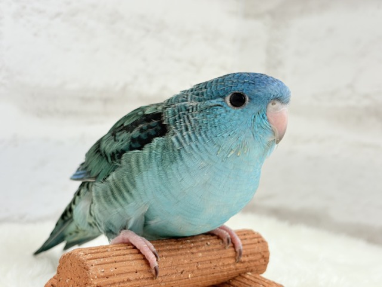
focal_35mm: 52
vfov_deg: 28.0
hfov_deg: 36.8
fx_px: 574
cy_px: 144
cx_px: 191
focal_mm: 5.96
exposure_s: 1/100
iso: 100
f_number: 1.6
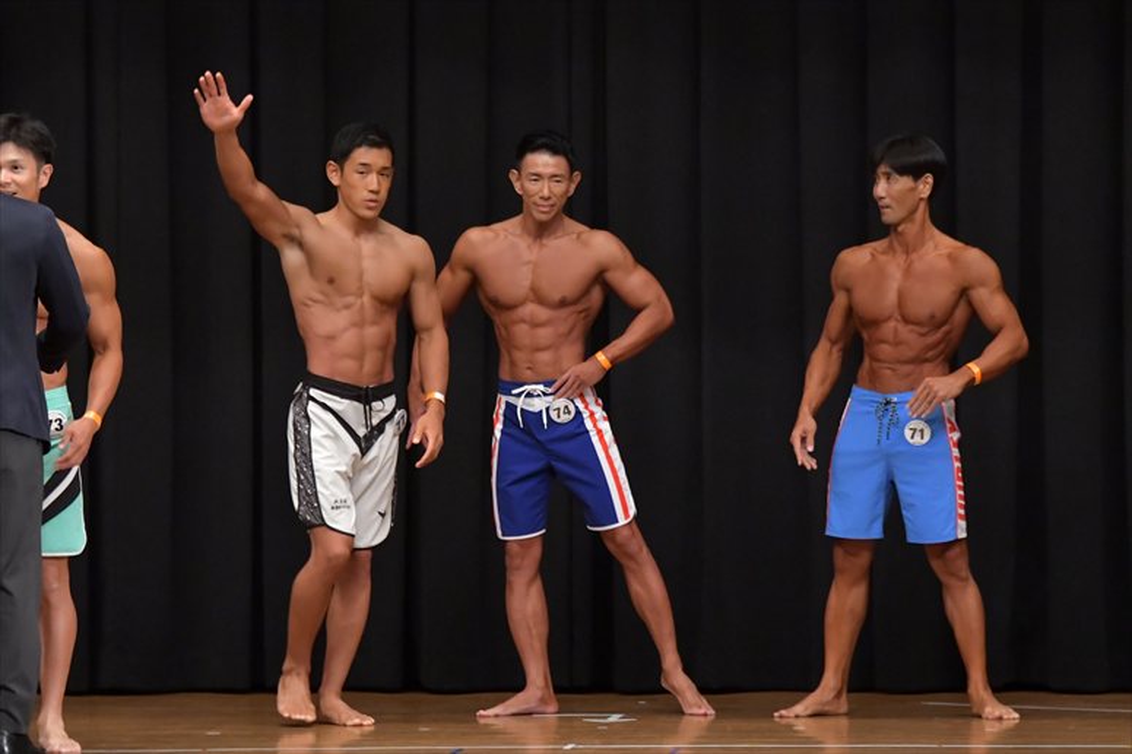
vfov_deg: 6.1
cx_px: 566
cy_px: 377
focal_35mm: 225
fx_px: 7072
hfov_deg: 9.2
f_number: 5.6
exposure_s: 1/400
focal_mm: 150
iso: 6400
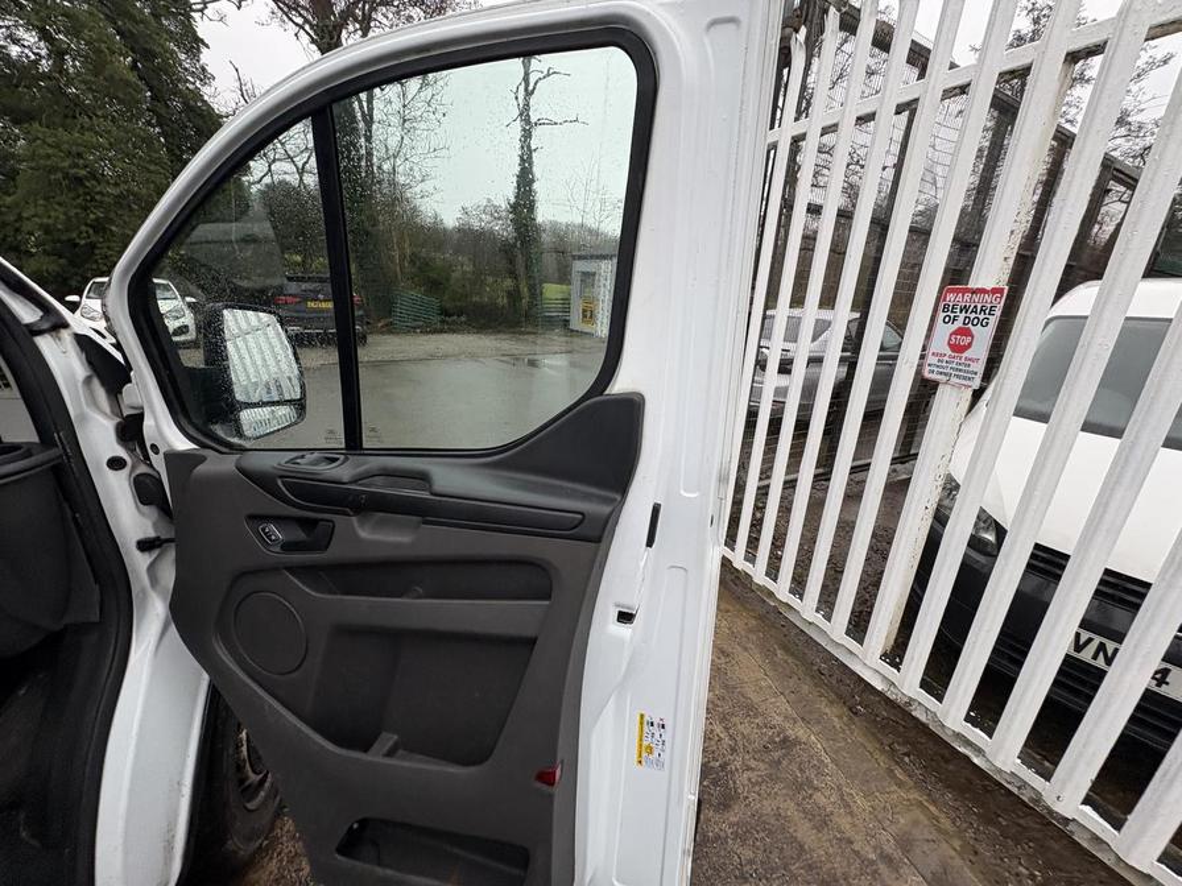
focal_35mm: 14
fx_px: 478
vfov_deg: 85.7
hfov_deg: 102.1
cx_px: 591
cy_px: 443
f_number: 2.2
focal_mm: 2.22
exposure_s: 1/99
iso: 80
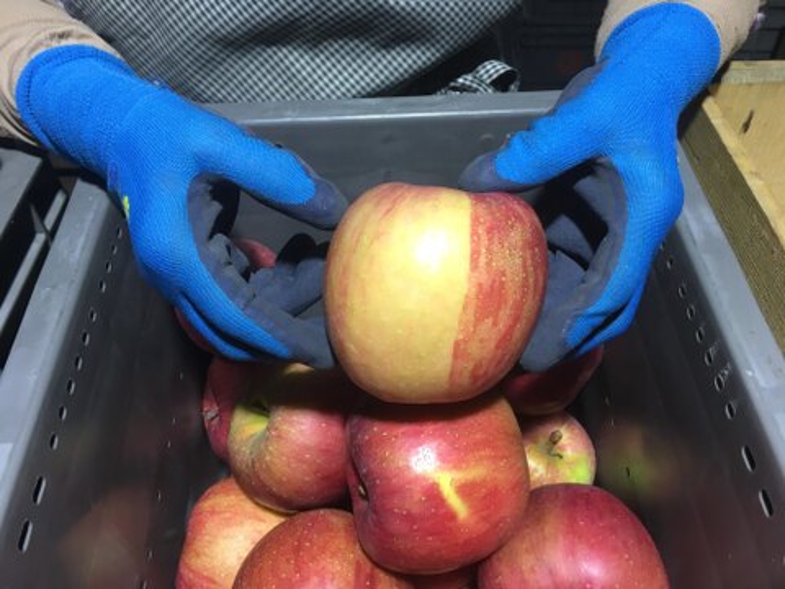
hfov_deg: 61.7
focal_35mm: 29
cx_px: 392
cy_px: 294
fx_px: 658
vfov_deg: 48.2
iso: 64
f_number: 2.2
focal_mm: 4.15
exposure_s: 1/33
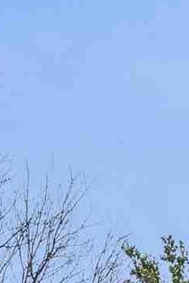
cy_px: 700
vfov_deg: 12.3
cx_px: 369
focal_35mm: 128
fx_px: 1008
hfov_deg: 10.0
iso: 1000
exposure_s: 1/2500
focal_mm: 10
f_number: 8
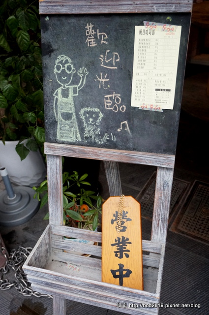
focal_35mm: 32
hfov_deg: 41.6
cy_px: 158
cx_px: 104
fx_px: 275
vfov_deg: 59.6
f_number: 4
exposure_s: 1/160
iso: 1600
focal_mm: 21
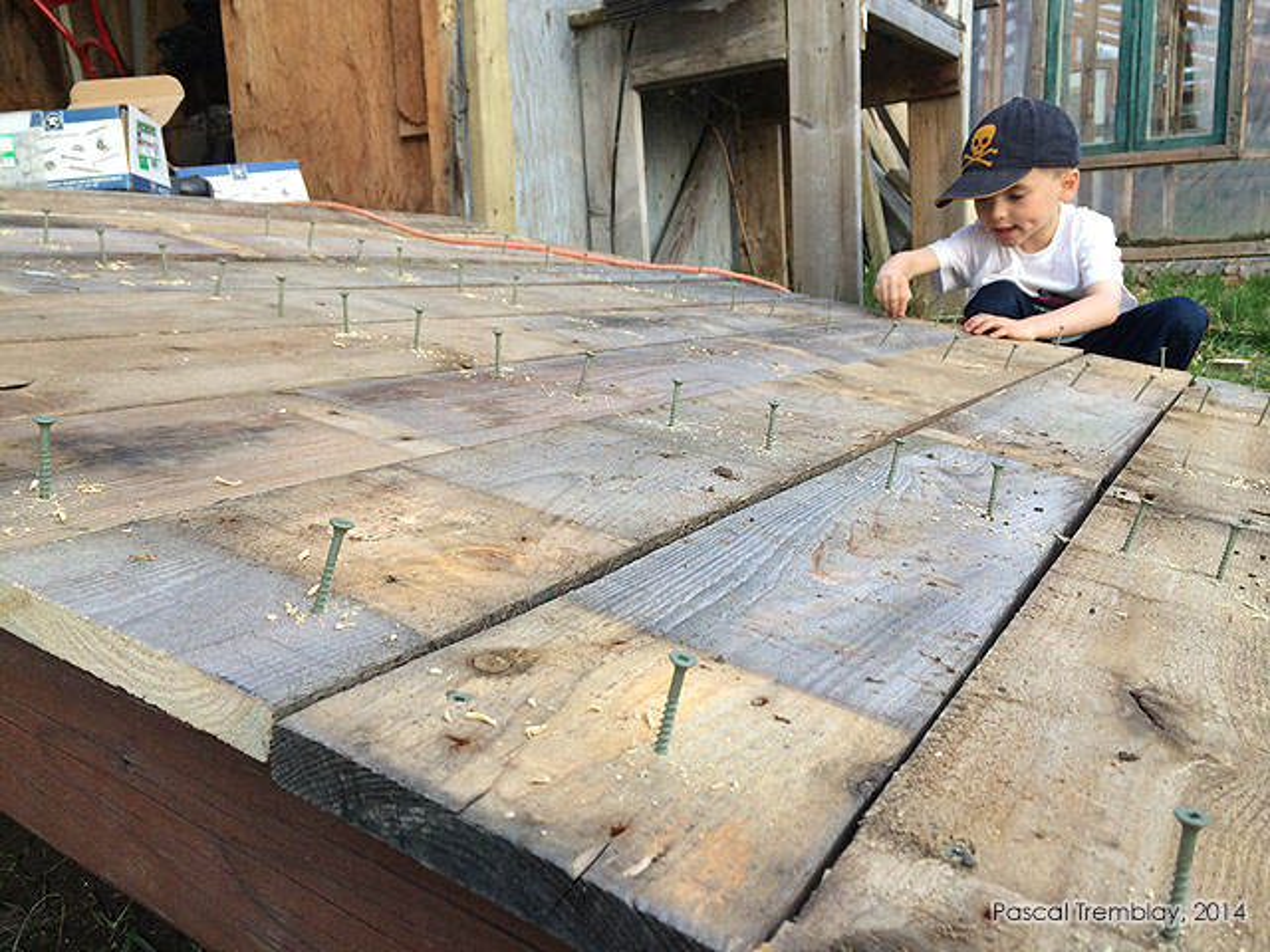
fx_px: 1101
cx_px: 635
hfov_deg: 60.0
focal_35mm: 30
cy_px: 476
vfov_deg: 46.8
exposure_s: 1/120
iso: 50
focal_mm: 4.12
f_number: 2.2
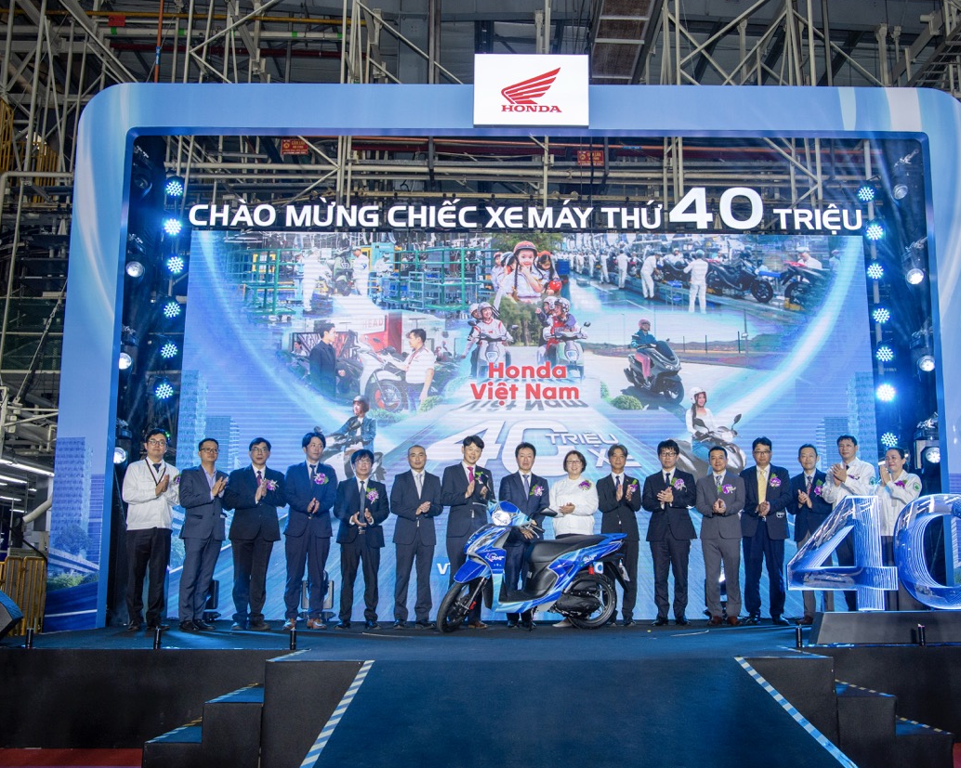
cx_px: 557
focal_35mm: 36
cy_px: 383
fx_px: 1024
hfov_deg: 50.1
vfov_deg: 41.1
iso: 1000
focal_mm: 31
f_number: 5
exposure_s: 1/250
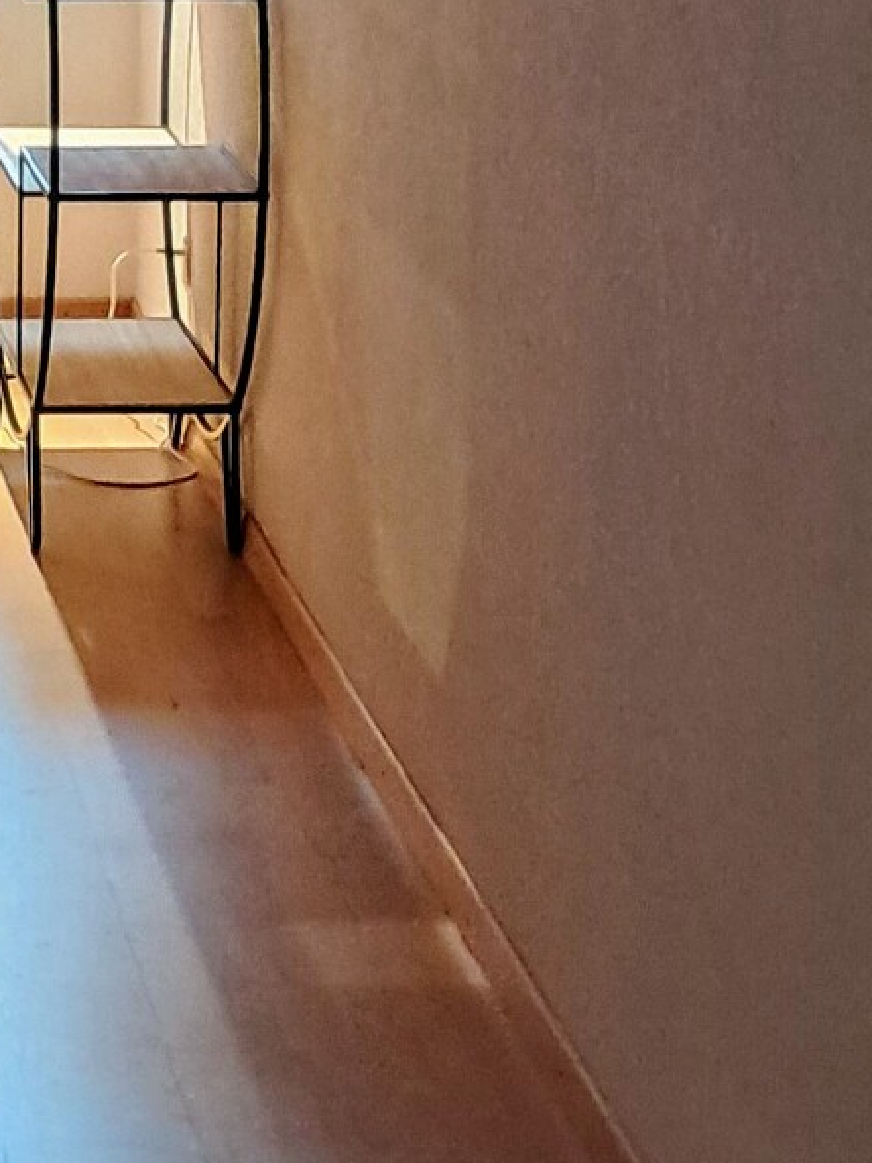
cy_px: 266
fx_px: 3931
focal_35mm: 117
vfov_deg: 16.7
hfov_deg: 12.2
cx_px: -343
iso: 640
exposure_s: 1/50
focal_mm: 4
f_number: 1.8
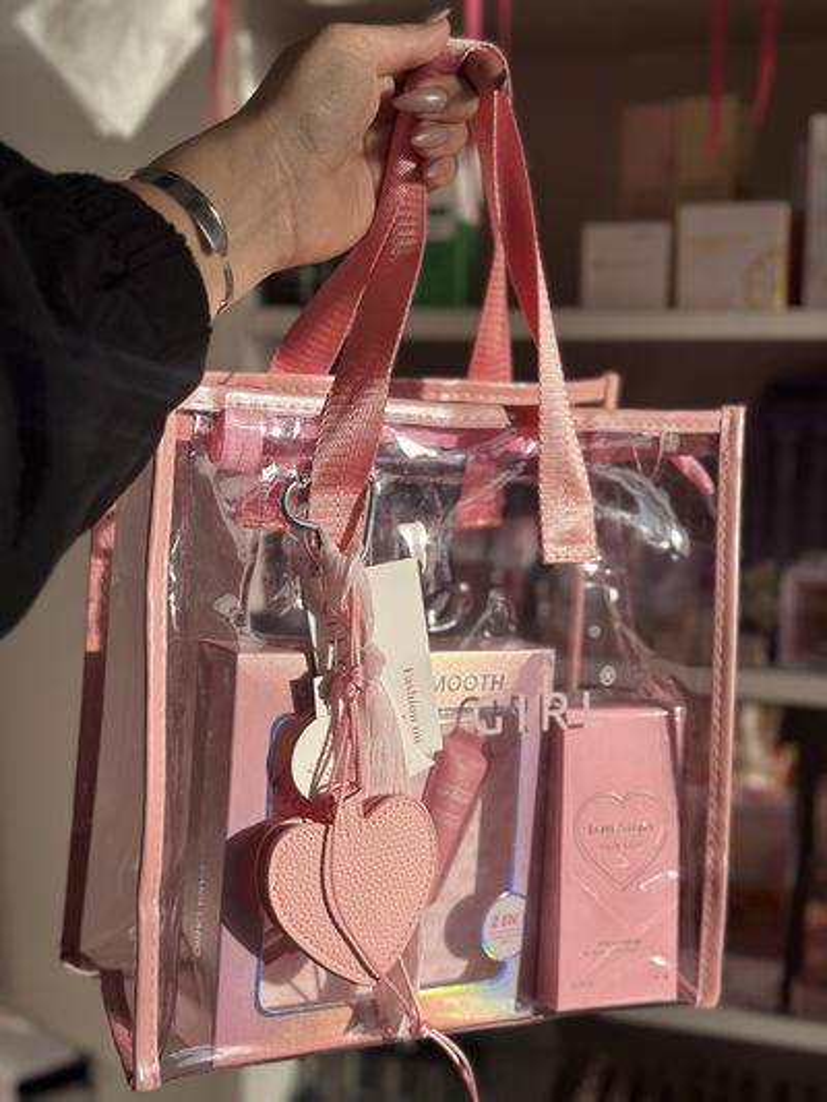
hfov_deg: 30.3
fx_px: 1528
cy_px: 551
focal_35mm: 48
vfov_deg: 39.6
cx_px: 414
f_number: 1.78
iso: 80
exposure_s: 1/1475
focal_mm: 6.86
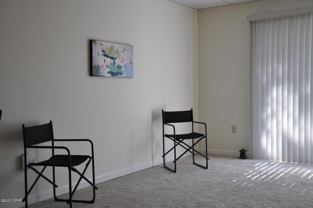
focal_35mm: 45
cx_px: 156
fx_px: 391
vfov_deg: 29.8
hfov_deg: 43.6
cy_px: 104
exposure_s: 1/125
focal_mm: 30
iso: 320
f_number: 5.6
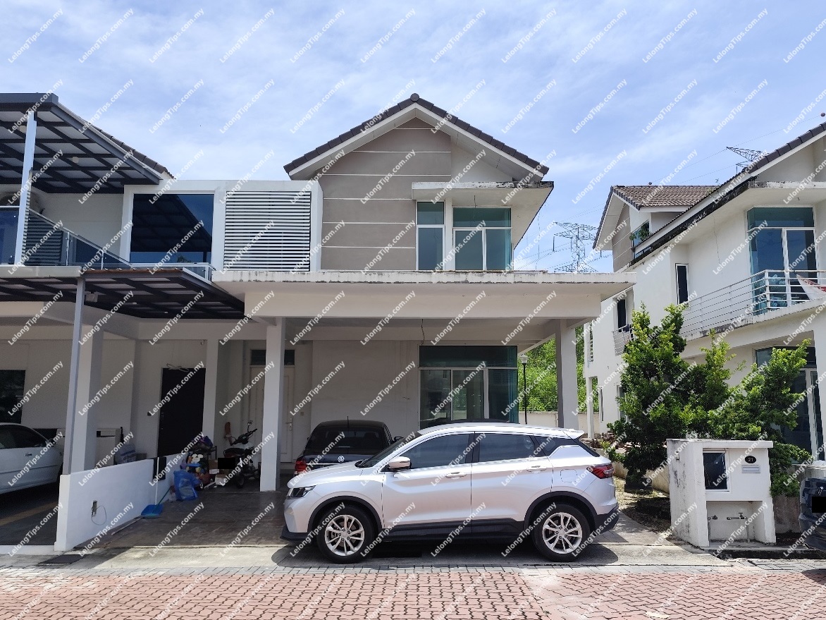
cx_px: 413
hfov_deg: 73.9
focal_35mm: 23
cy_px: 310
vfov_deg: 58.9
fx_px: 549
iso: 50
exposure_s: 1/982
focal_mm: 6.14
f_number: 1.65
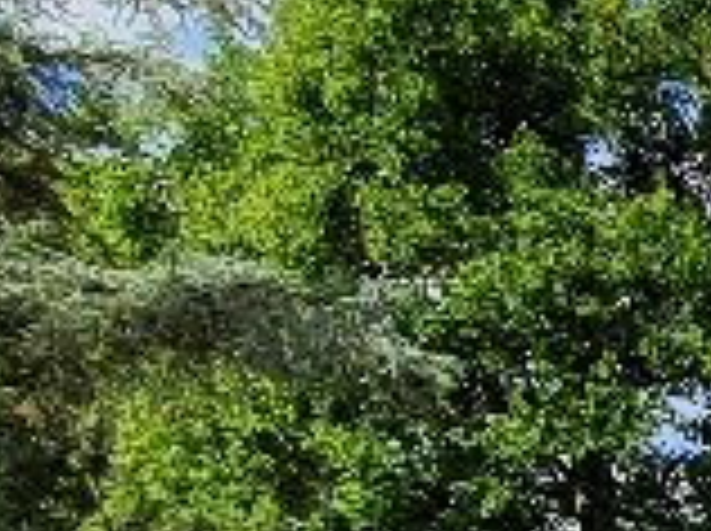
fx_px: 2030
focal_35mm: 99
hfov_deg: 14.9
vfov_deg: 13.8
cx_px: 1557
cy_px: 846
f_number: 2.2
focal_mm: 1.8
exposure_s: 1/1440
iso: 50
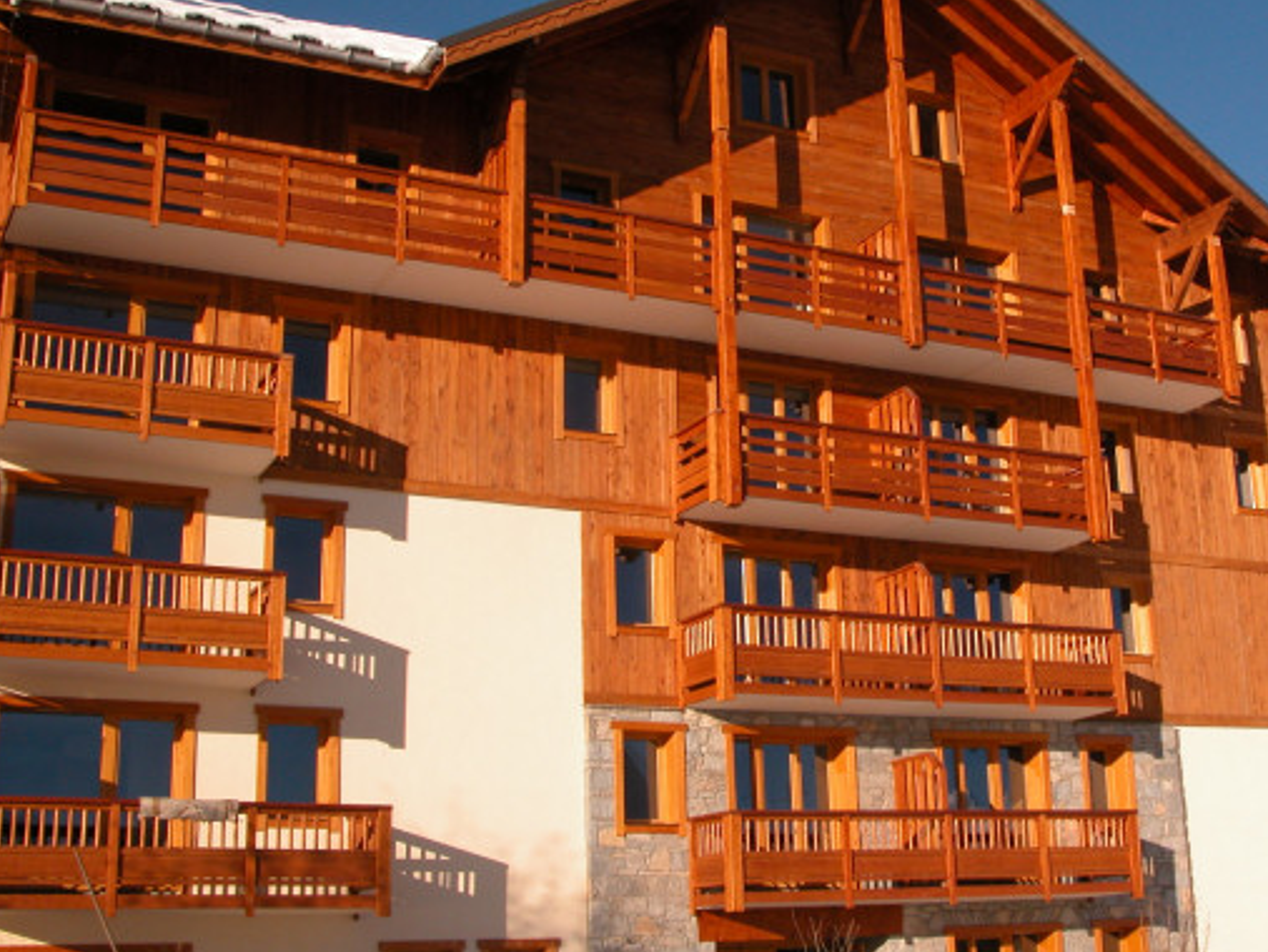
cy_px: 412
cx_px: 844
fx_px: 1722
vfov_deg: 30.9
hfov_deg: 39.9
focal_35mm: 47
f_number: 7.1
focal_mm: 8.9
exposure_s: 1/375
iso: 100
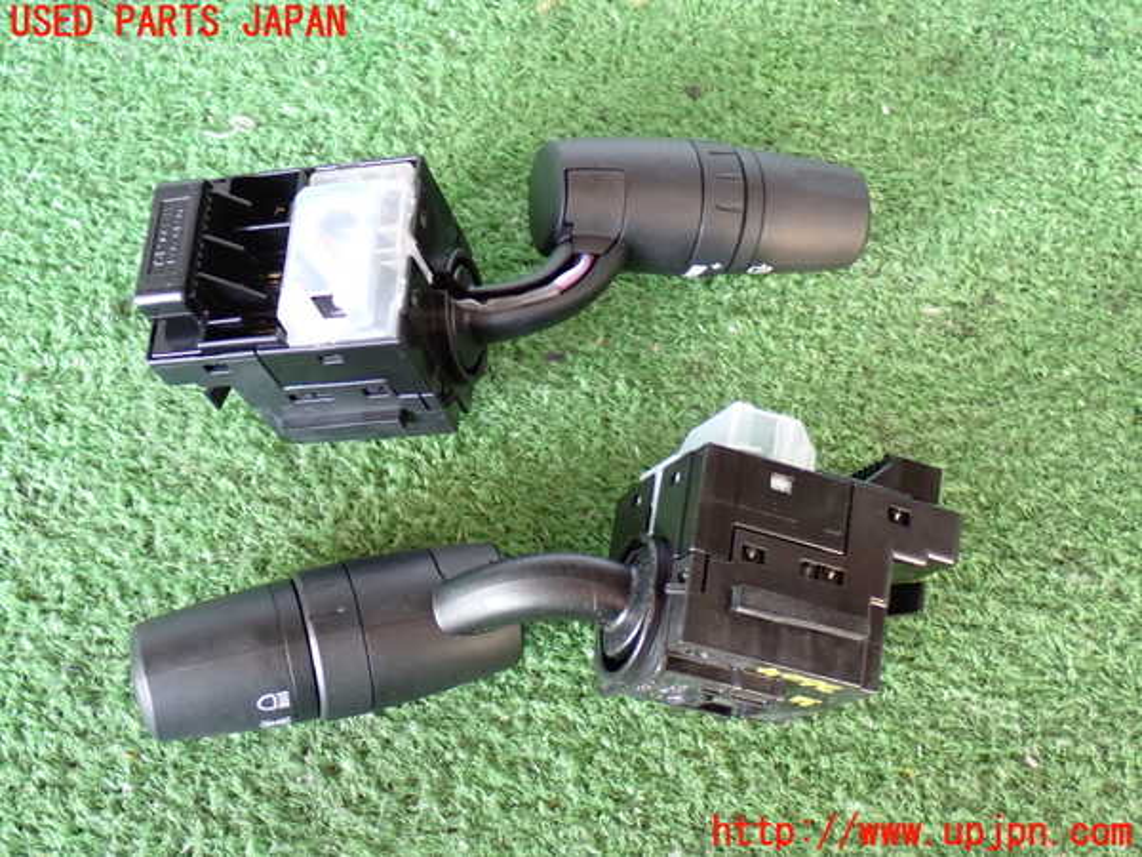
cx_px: 571
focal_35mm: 58
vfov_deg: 25.2
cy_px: 428
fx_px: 1913
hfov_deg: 33.2
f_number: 3.5
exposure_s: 1/20
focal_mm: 10.35
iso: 800
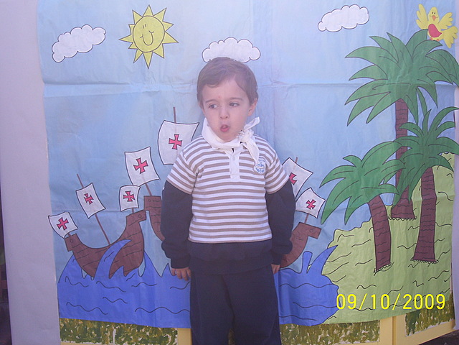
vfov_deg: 27.5
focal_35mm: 53
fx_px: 703
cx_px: 230
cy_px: 172
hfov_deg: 36.2
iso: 80
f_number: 3.4
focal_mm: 8.6
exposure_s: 1/350
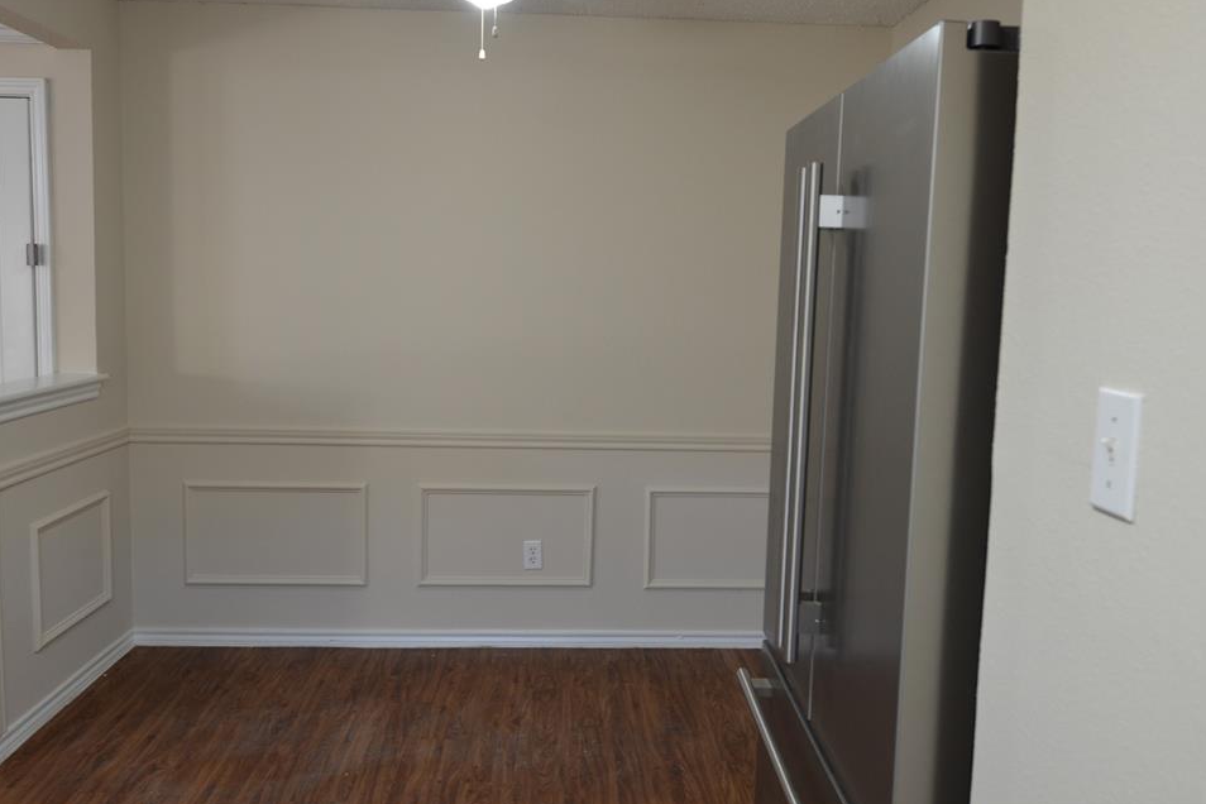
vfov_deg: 42.9
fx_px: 1023
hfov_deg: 61.0
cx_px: 623
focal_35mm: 31
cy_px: 381
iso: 560
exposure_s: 1/60
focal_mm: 19
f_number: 4
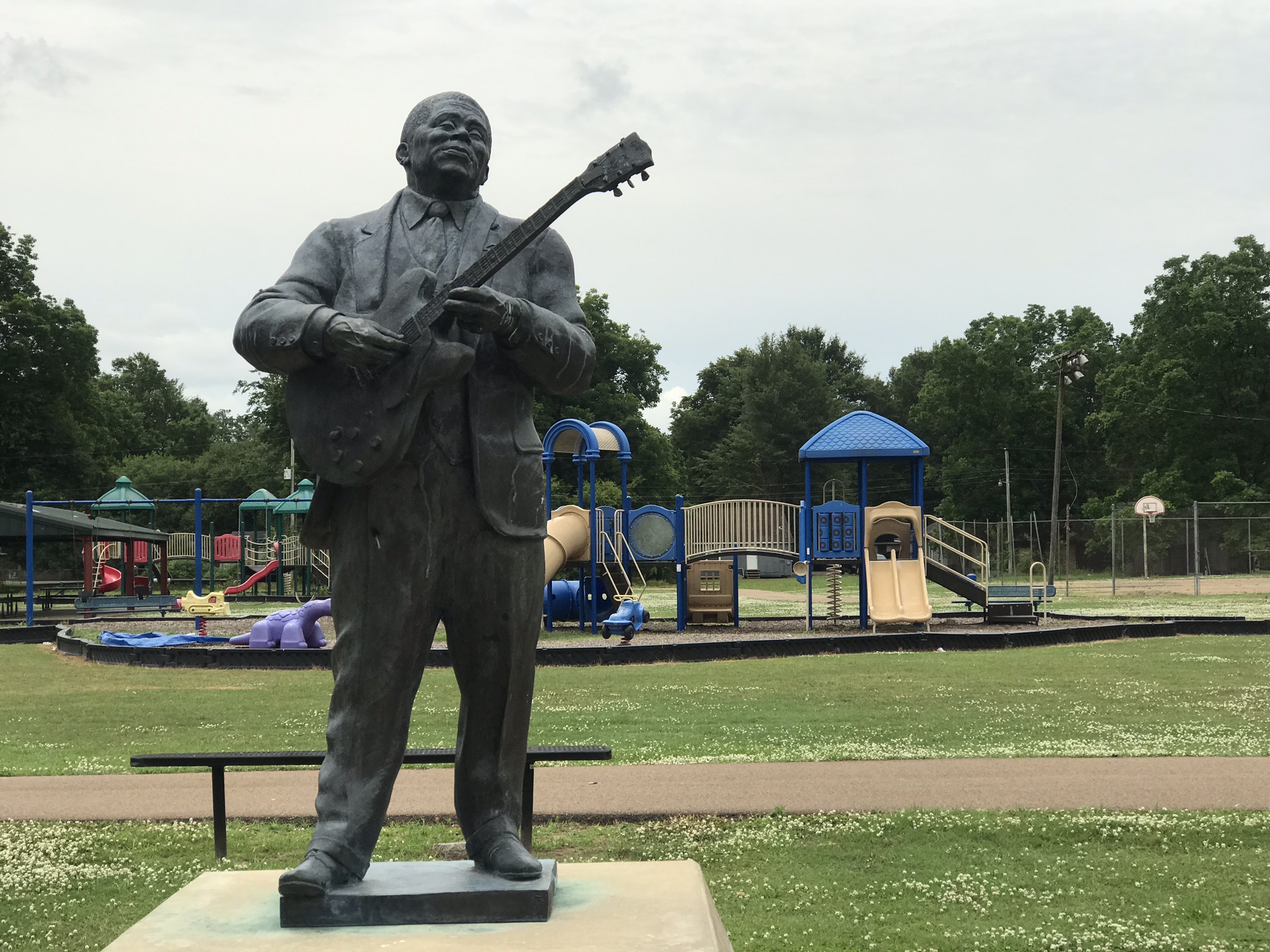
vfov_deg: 25.7
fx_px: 2091
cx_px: 635
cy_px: 476
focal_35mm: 57
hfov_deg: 33.8
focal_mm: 6.6
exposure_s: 1/1312
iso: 20
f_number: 2.8
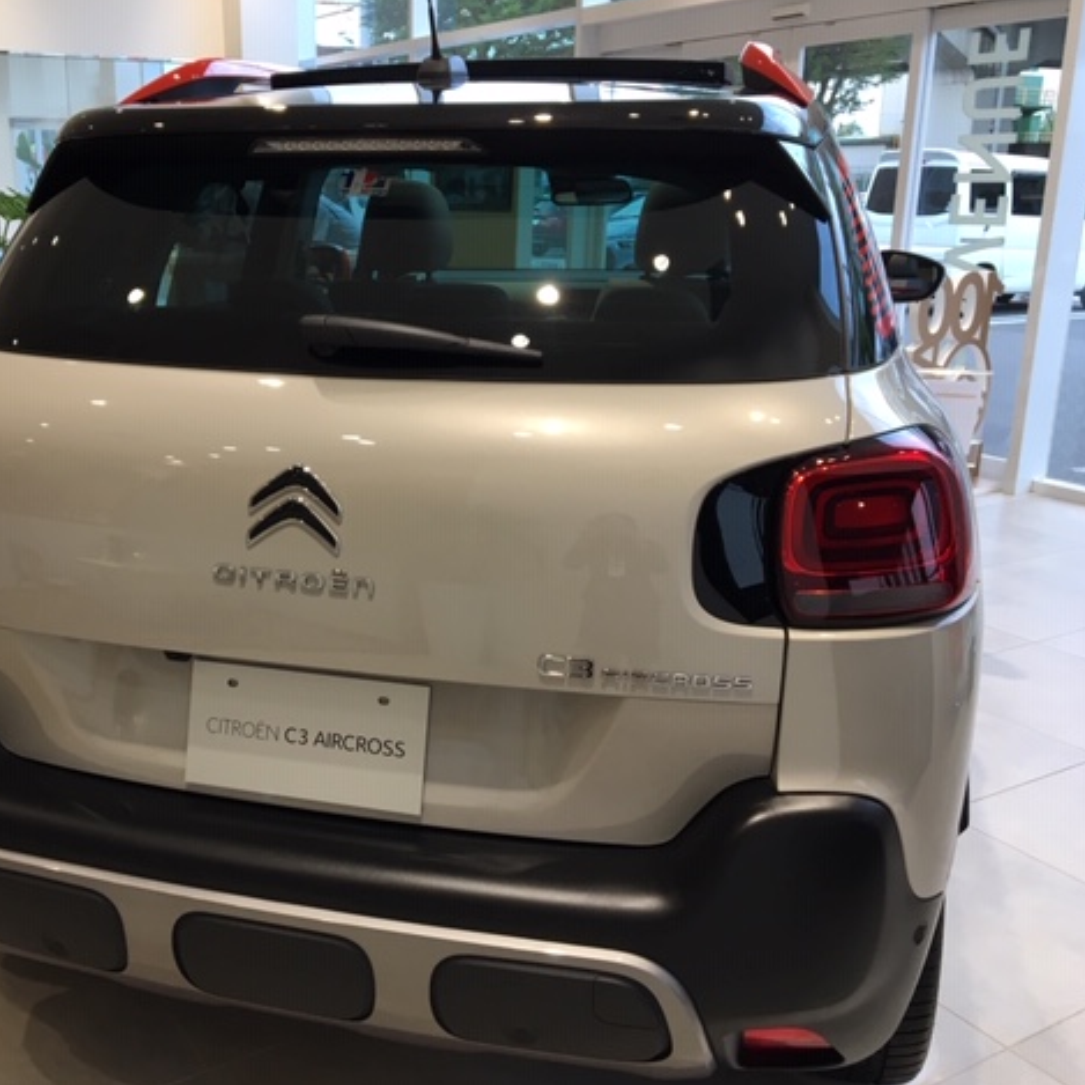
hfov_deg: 46.7
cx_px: 391
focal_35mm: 35
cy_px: 544
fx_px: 1241
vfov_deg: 47.2
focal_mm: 4.15
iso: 25
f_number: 2.2
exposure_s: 1/40
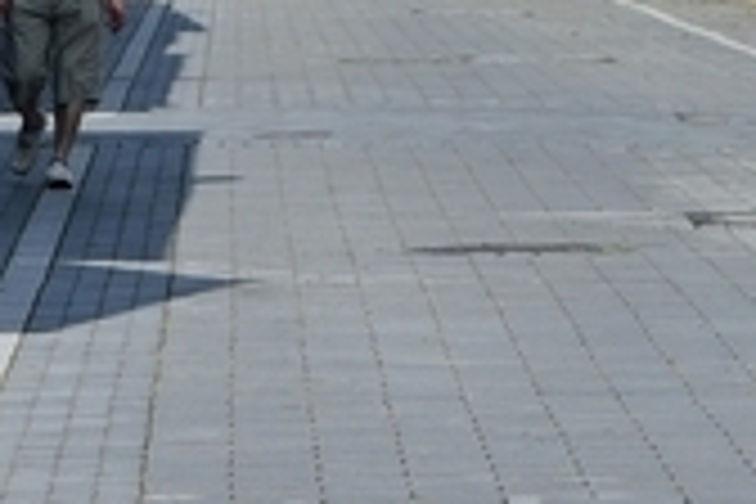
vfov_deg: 2.6
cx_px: 1449
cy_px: -968
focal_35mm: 515
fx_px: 10814
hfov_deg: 4.0
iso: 100
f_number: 10
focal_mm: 48
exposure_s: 1/200
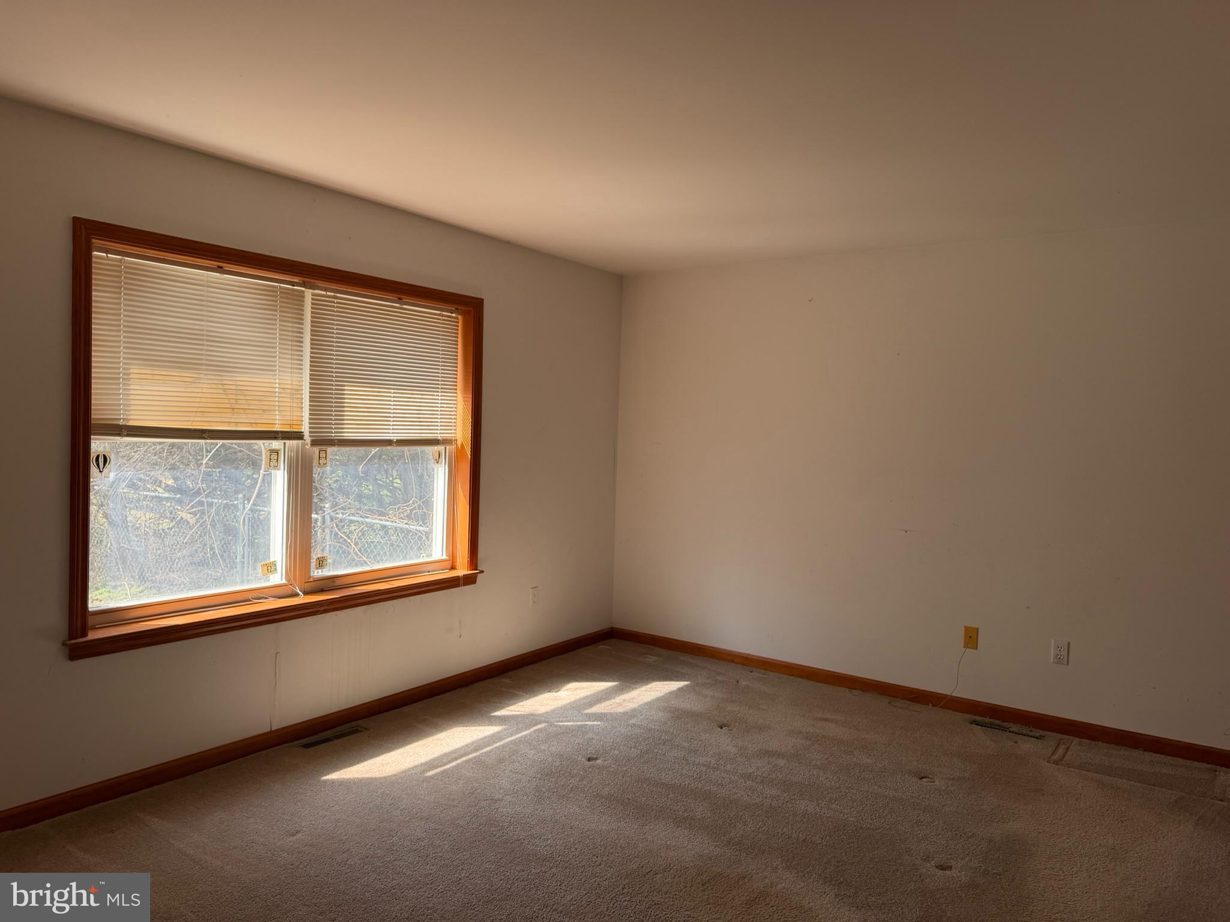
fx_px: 853
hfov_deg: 71.6
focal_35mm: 24
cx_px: 615
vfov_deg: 56.8
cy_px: 461
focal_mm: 6.76
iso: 80
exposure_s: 1/175
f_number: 1.78
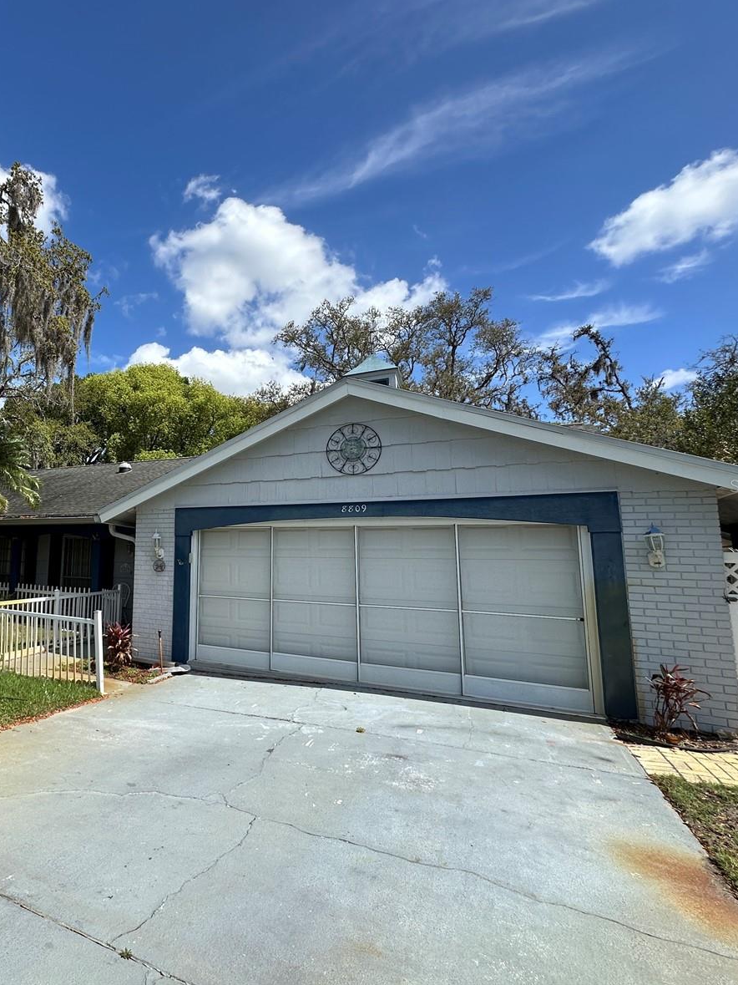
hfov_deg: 62.5
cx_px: 141
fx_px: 540
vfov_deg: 84.7
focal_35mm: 19
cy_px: 485
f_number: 2.2
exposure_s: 1/1825
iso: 50
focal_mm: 2.22
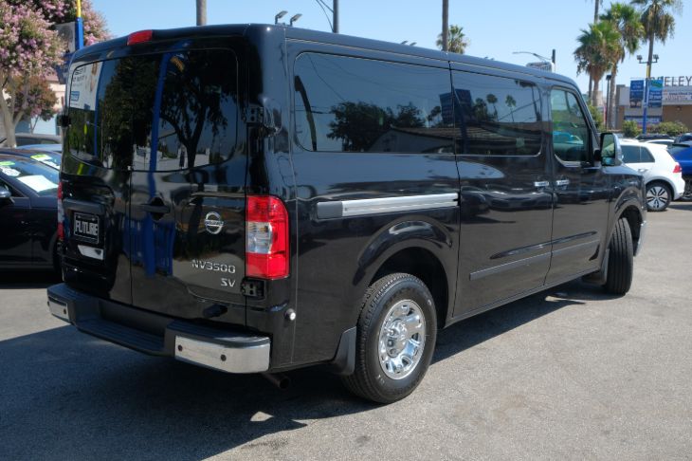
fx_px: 692
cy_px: 230
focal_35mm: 36
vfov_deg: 36.8
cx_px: 346
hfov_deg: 53.2
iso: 250
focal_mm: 24.3
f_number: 8
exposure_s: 1/250
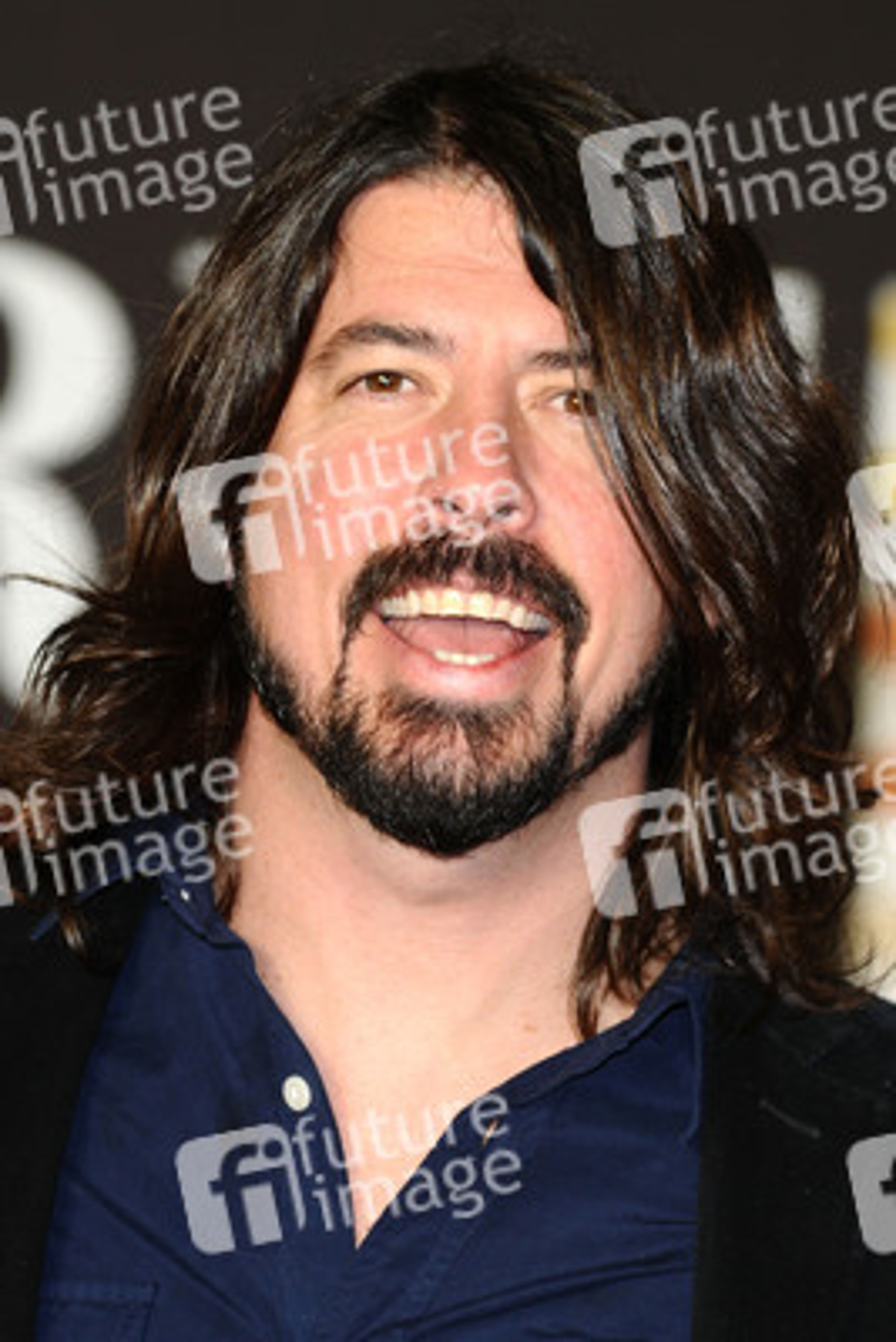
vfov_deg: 6.9
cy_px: 671
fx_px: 11189
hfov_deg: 4.6
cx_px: 448
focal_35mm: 300
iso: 320
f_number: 4.5
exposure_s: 1/160
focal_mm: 200
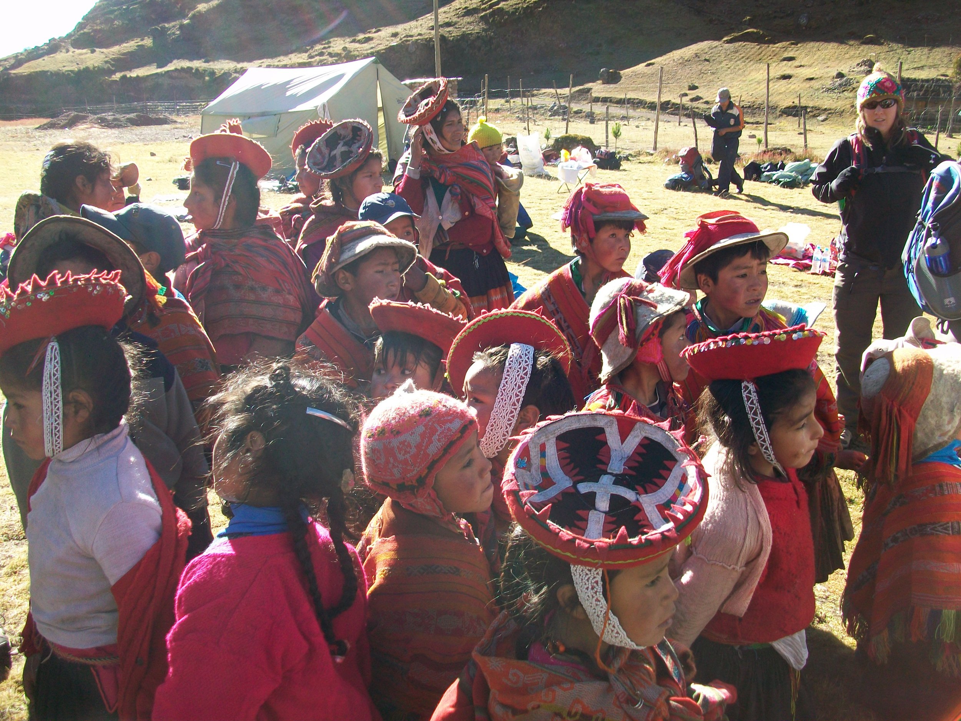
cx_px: 480
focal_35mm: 32
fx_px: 888
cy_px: 360
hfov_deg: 56.8
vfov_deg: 44.2
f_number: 2.8
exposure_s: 1/200
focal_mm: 5.7
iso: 64
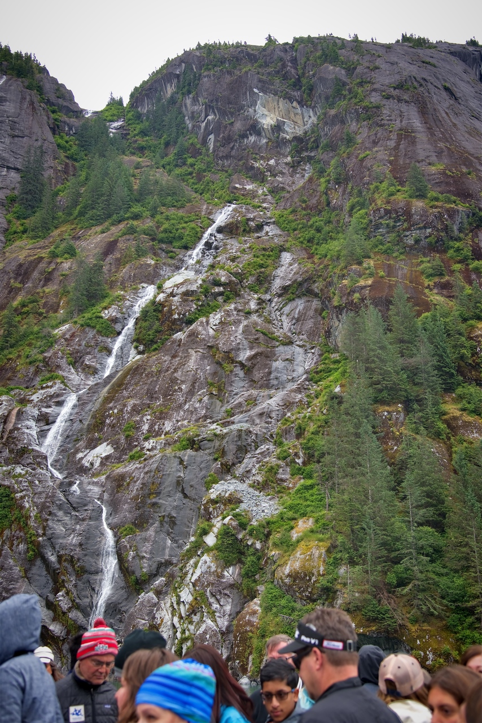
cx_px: 241
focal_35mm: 38
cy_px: 362
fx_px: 763
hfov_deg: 35.1
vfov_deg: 50.7
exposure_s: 1/100
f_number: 5
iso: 100
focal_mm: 38
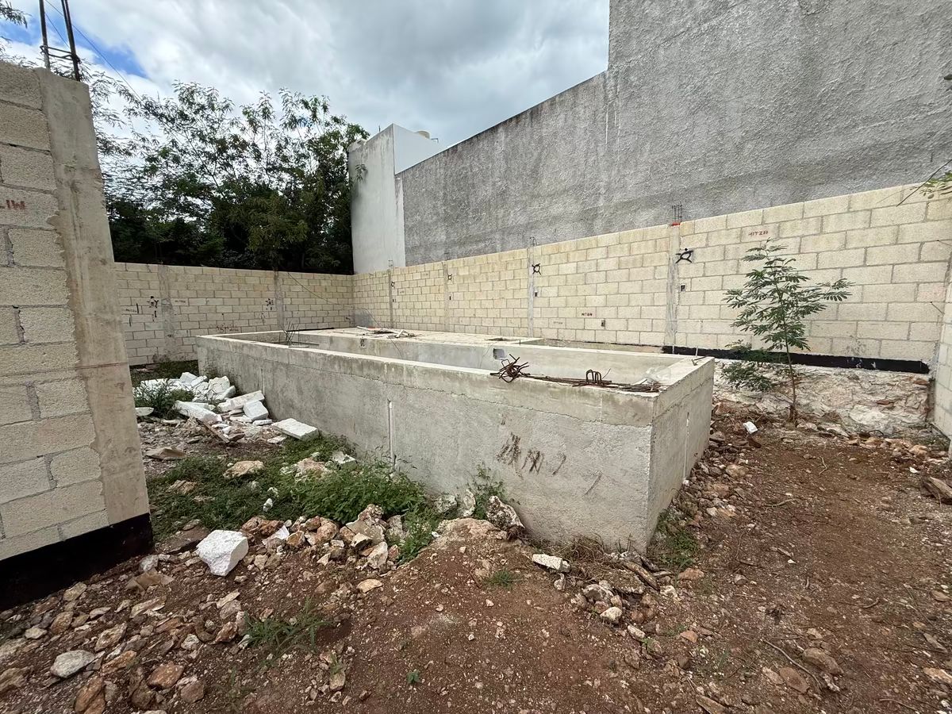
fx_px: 385
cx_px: 476
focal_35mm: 14
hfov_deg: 102.1
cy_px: 357
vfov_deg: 85.7
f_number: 2.2
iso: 50
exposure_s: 1/574
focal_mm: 2.22
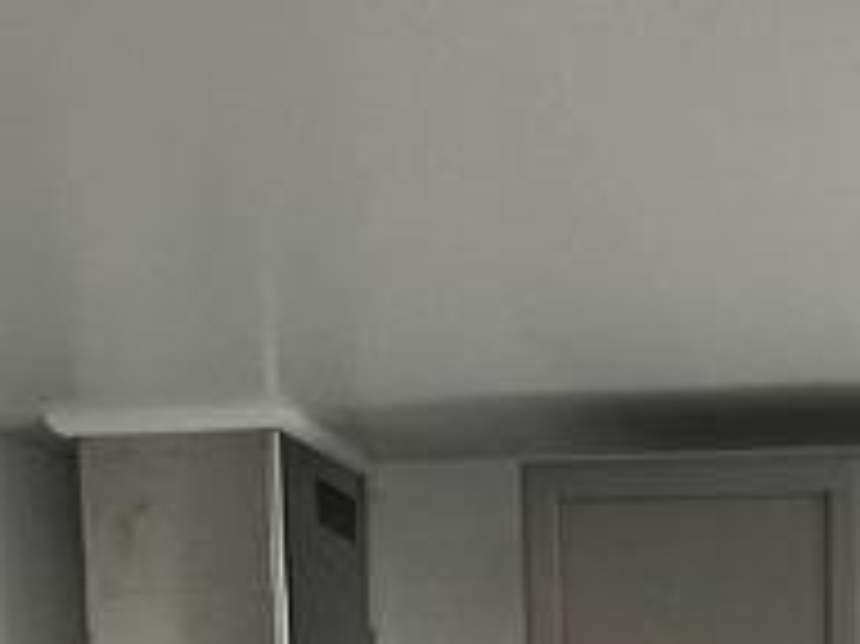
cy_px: 1225
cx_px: 860
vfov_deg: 16.0
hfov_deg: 24.8
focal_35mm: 75
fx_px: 1862
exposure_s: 1/120
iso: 160
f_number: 2.2
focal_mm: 2.22
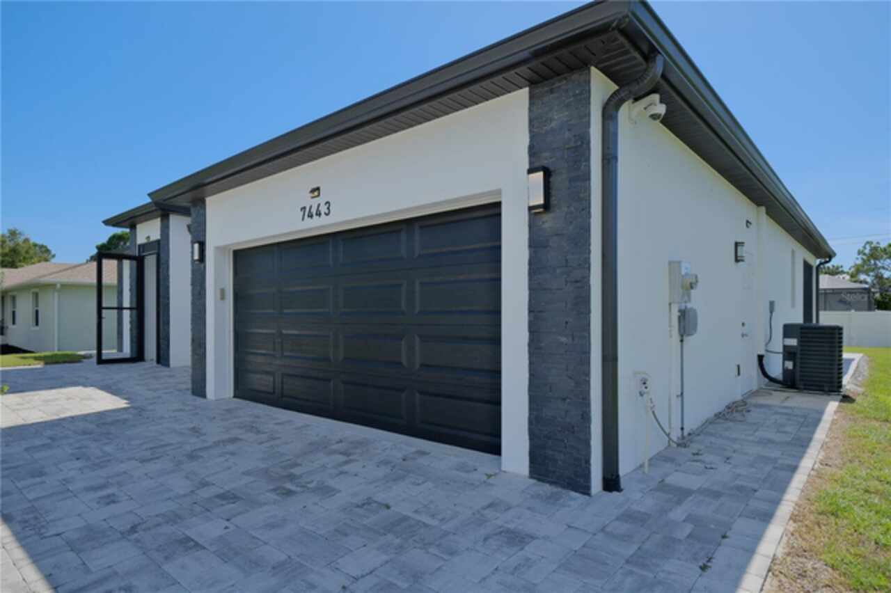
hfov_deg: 90.0
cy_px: 296
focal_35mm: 18
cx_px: 446
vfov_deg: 67.3
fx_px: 445
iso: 640
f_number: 5.6
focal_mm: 12.3
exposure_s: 1/2000
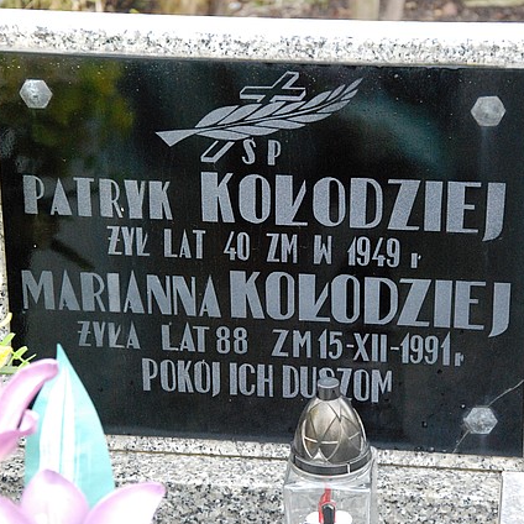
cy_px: 263
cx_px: 279
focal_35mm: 127
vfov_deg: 13.7
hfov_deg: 13.7
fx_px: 2175
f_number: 5.3
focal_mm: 66
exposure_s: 1/250
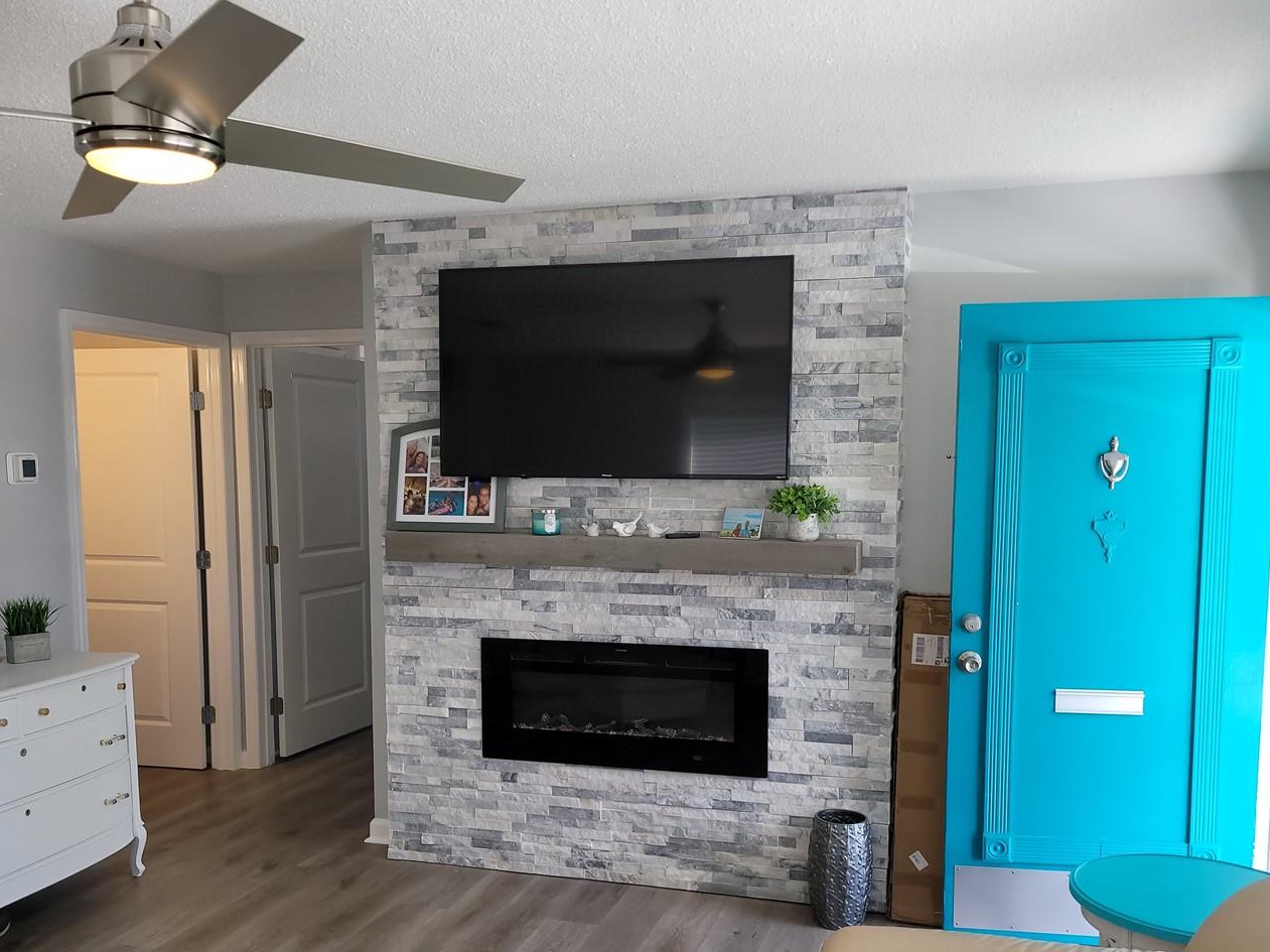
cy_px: 562
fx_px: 1210
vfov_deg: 42.8
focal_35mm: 33
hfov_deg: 55.4
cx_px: 632
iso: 50
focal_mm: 5.4
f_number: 1.8
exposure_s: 1/120
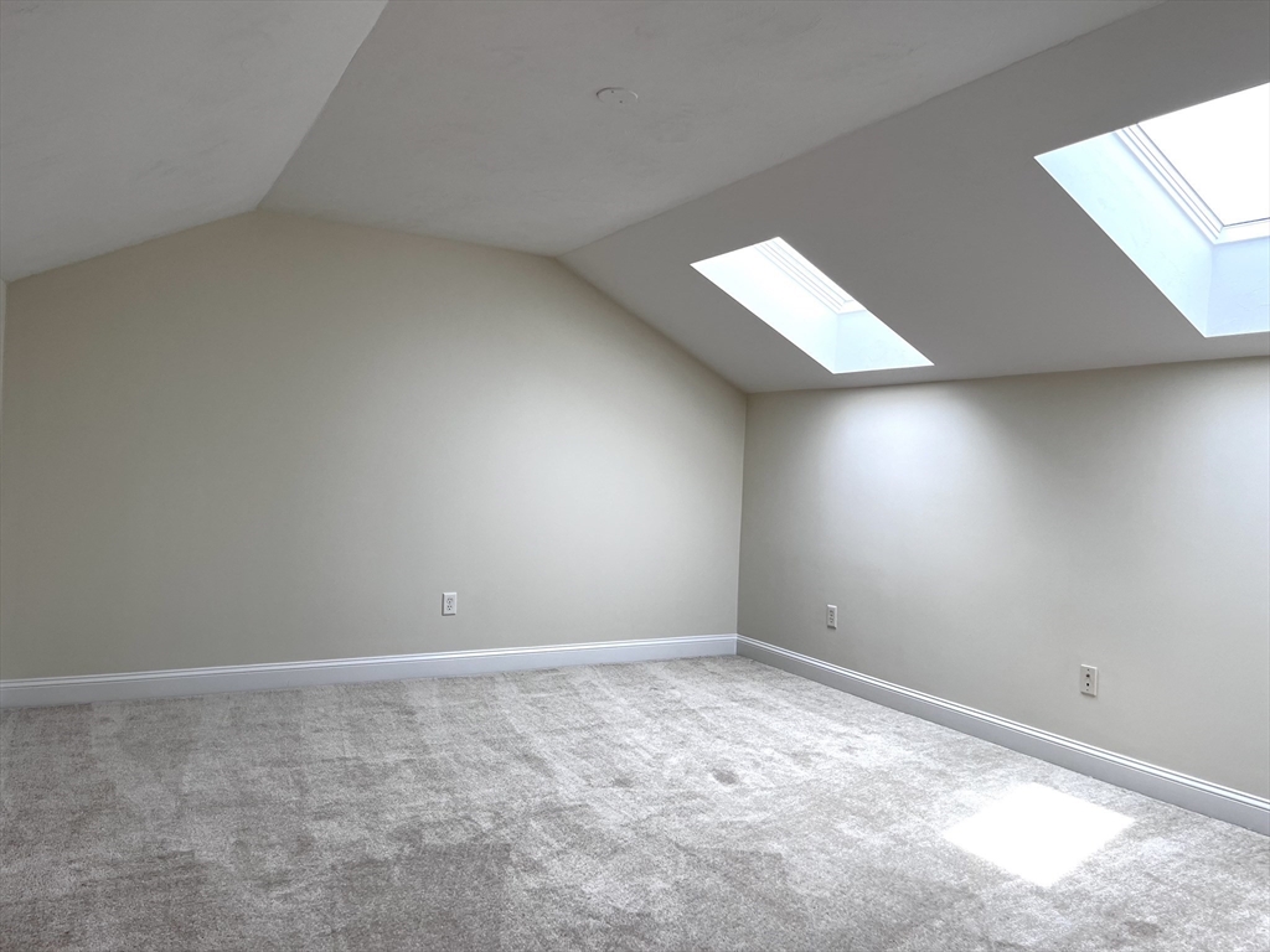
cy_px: 476
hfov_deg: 67.3
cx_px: 635
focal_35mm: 26
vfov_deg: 53.1
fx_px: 954
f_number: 1.6
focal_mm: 5.1
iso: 40
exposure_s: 1/277
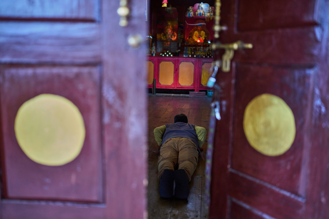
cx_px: 164
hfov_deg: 54.4
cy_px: 110
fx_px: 320
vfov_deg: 37.9
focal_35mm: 35
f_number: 1.6
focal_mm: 35
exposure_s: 1/50
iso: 3200
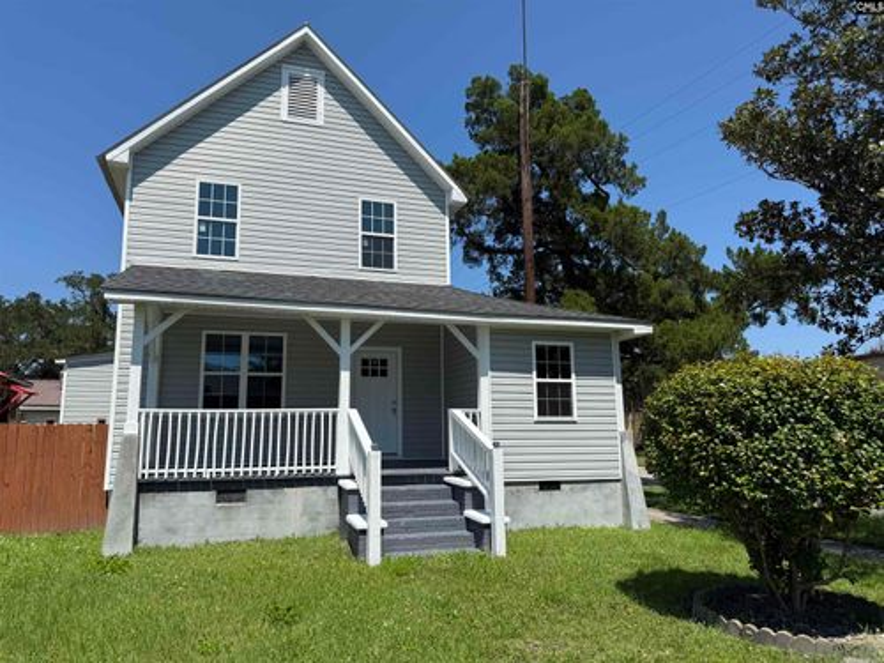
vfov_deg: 56.8
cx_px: 442
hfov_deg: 71.6
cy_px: 332
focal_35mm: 24
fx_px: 613
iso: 80
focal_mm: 6.76
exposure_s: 1/5714
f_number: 1.78
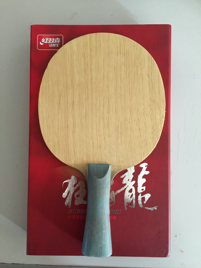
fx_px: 225
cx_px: 100
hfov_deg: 48.2
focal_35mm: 29
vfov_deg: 61.7
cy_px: 134
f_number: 2.2
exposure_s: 1/10
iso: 125
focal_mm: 4.15
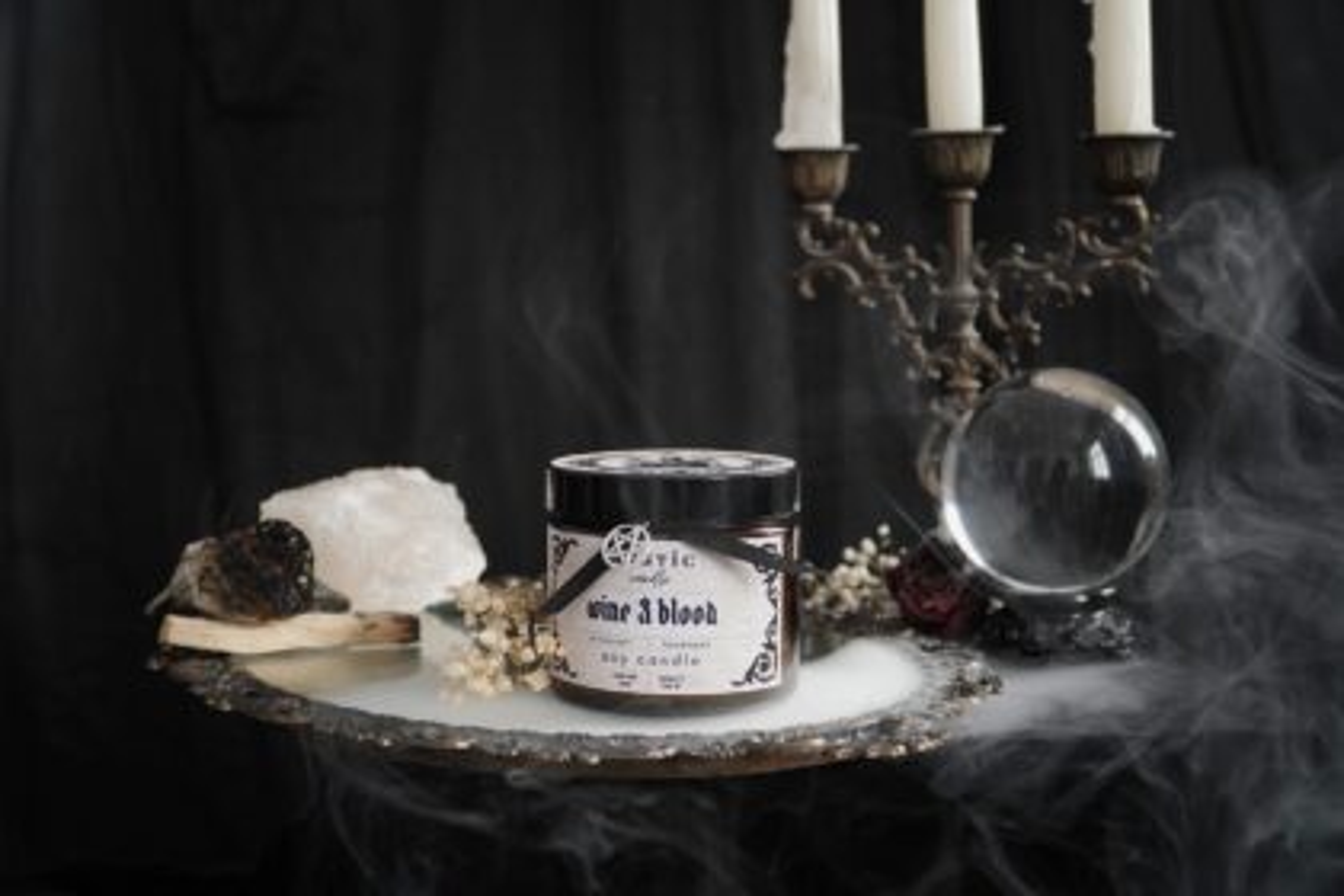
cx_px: 672
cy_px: 448
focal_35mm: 46
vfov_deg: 28.9
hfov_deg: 42.3
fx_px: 1736
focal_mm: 31
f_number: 4
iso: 1250
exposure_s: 1/160
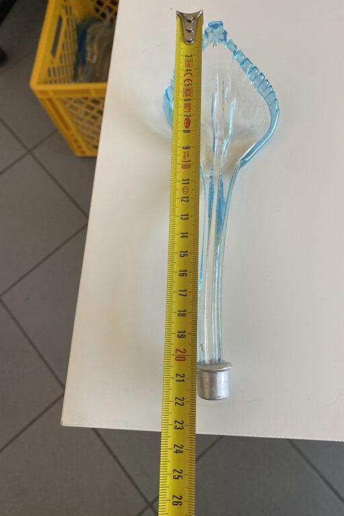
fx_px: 401
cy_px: 259
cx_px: 196
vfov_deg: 65.5
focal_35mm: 28
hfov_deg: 46.3
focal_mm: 4.25
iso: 100
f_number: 1.8
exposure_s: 1/122
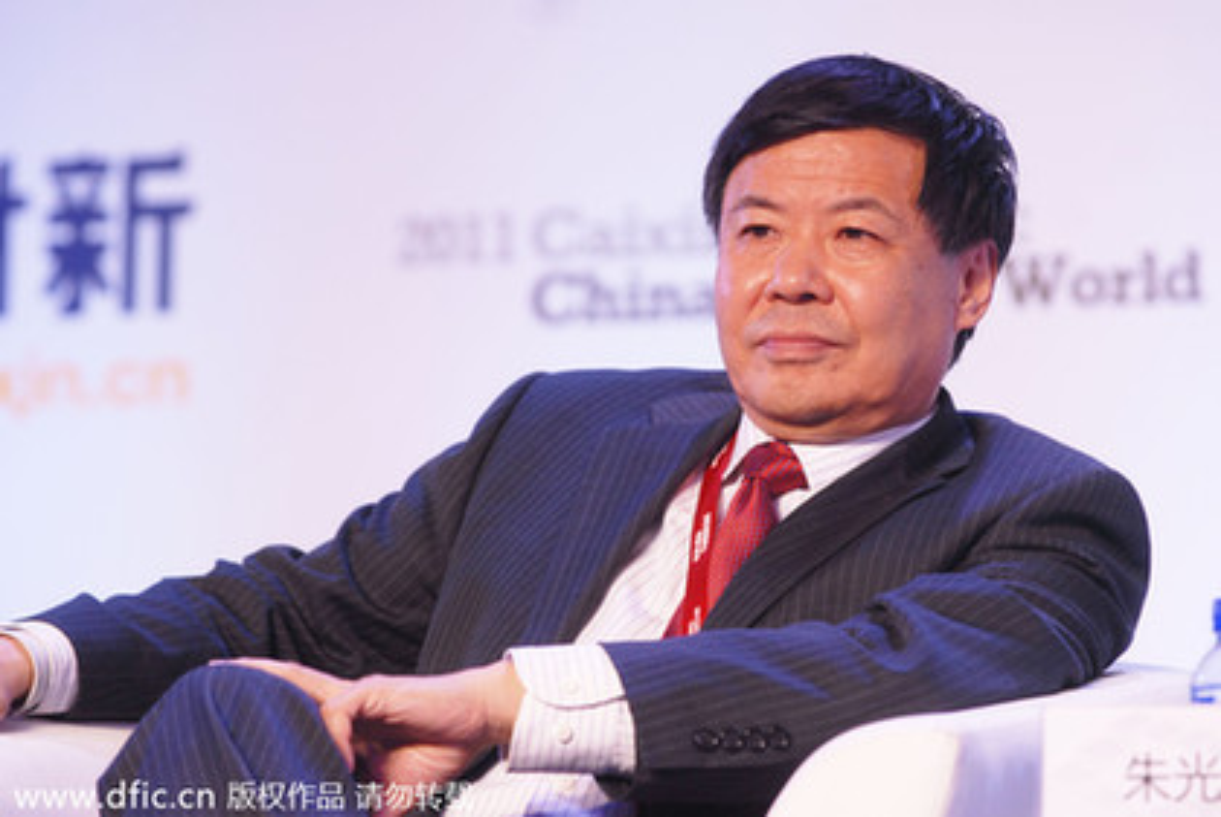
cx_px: 610
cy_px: 408
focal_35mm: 248
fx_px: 8403
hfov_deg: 8.3
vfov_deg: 5.6
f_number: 3.5
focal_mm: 165
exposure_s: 1/100
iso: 200
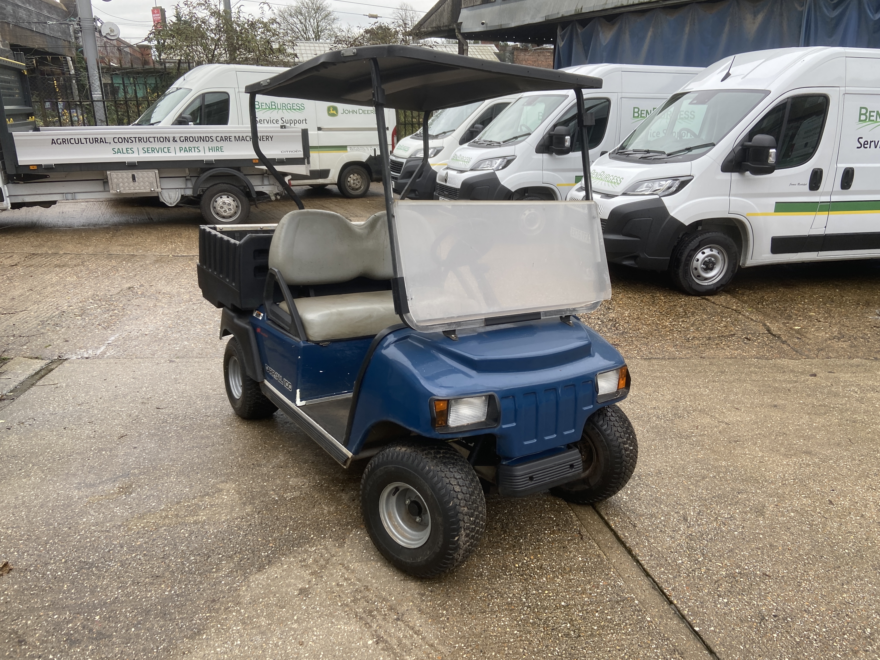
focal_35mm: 26
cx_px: 440
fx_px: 661
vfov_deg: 53.1
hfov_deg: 67.3
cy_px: 330
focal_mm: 4.25
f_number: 1.8
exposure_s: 1/122
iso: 32
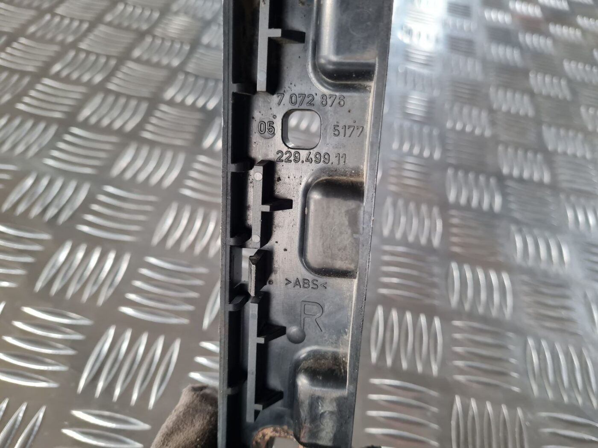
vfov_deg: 53.1
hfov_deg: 67.3
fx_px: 449
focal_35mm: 26
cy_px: 224
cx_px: 299
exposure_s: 1/100
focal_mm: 5.4
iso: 320
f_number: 1.8
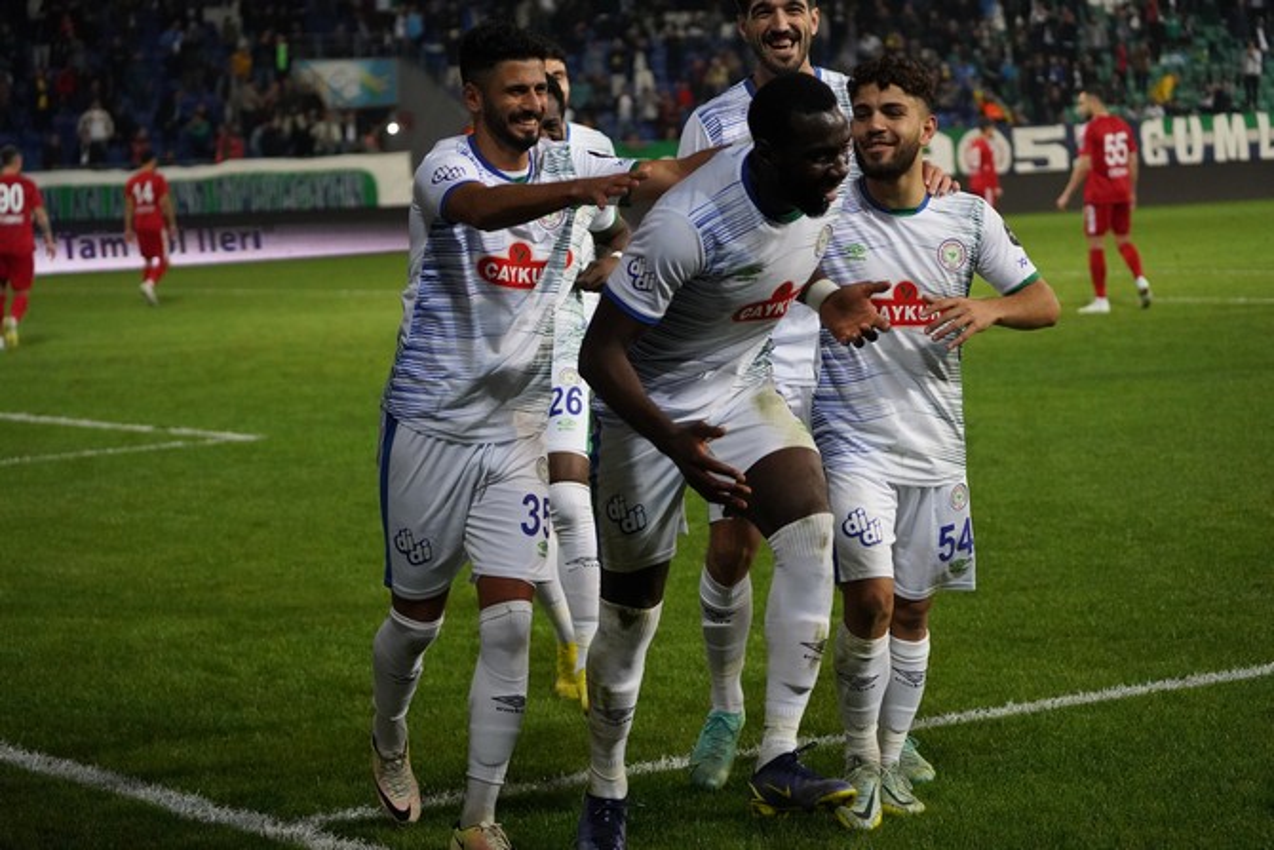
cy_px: 425
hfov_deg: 20.4
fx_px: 3539
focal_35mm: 100
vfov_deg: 13.7
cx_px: 637
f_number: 4.5
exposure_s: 1/2000
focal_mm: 100
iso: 8000
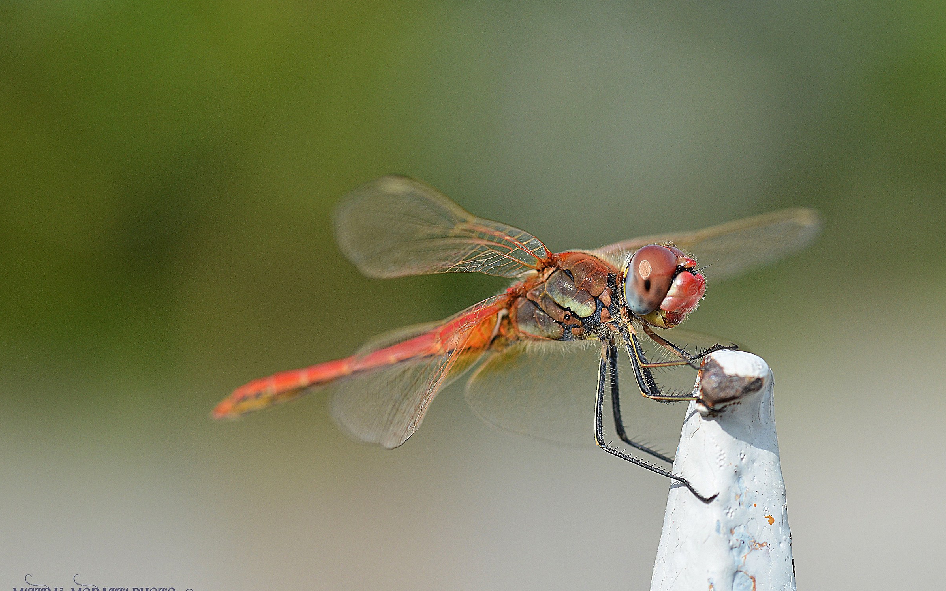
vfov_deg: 8.2
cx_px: 472
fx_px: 4138
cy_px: 302
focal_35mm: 161
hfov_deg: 13.0
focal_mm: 105
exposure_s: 1/1250
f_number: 8
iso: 500
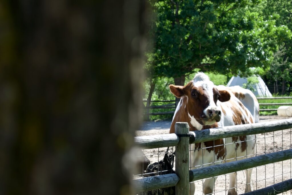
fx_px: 633
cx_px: 146
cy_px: 98
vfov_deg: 17.5
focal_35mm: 78
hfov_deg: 26.0
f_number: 5.6
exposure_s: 1/250
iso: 100
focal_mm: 52
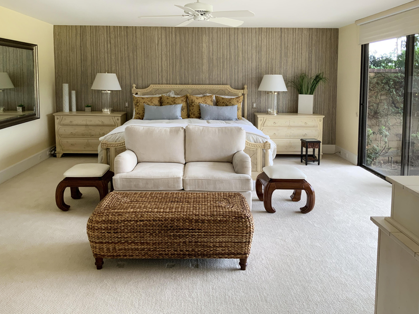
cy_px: 157
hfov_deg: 61.7
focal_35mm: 29
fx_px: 351
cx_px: 210
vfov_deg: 48.2
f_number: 1.8
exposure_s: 1/120
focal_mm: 3
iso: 32
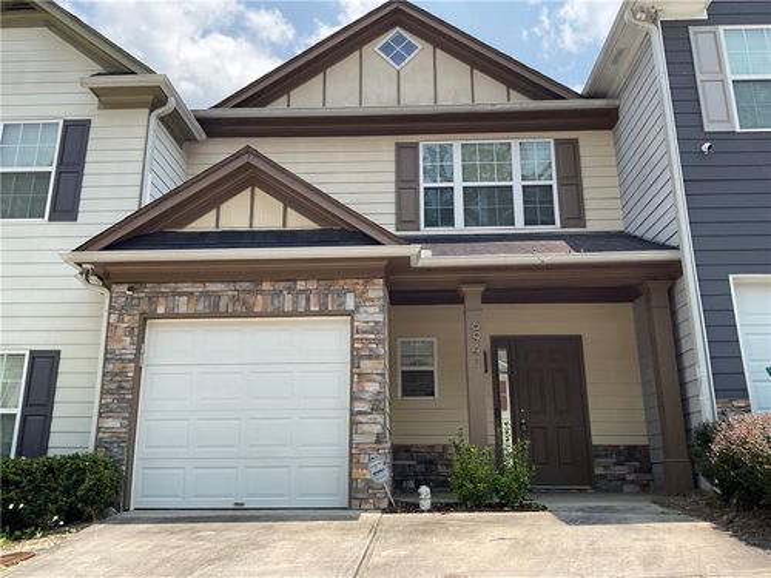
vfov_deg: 48.2
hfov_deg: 61.7
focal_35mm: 29
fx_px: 646
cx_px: 386
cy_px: 289
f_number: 1.8
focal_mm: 3
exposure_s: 1/1098
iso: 16
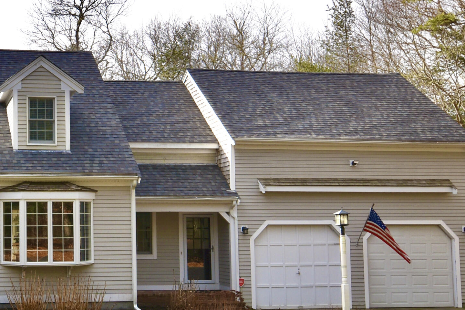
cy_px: 153
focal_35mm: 50
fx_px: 646
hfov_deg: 37.2
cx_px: 51
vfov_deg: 27.0
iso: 100
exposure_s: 1/250
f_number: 7.1
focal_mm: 16
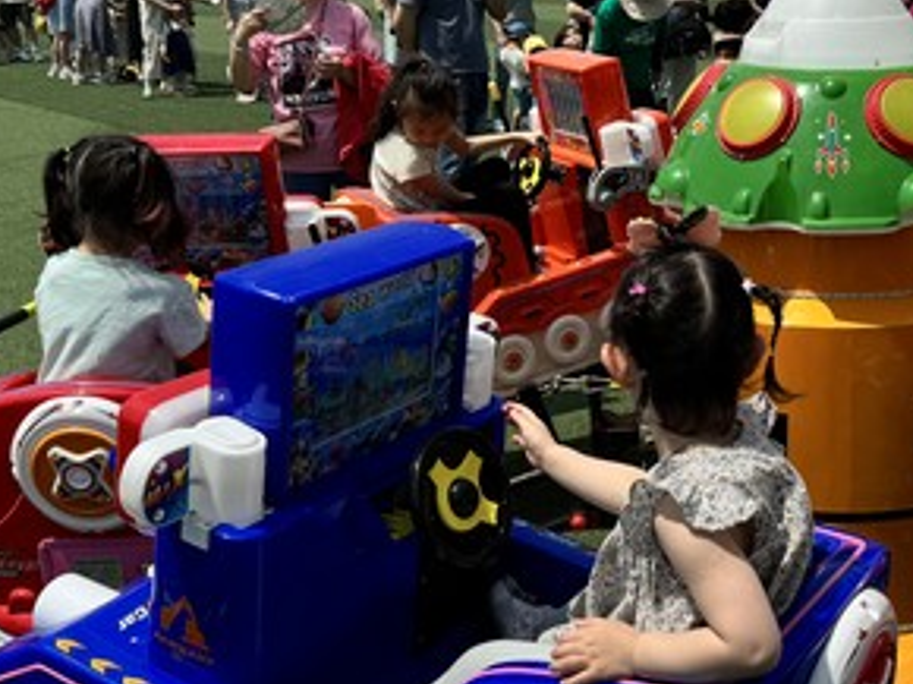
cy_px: 293
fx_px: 1397
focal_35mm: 53
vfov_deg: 27.5
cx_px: 683
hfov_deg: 35.4
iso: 100
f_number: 1.78
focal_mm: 6.76
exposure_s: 1/15152
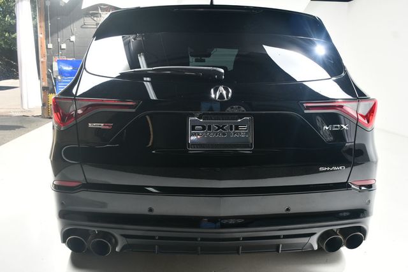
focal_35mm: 36
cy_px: 136
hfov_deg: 53.2
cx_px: 204
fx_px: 408
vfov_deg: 36.8
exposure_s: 1/160
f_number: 5.6
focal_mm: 24
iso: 100
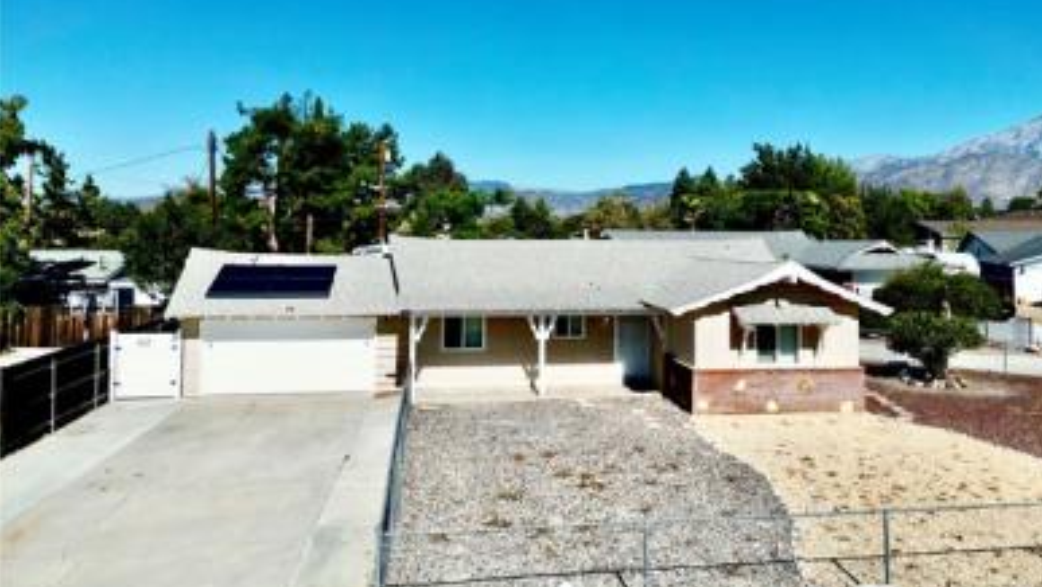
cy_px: 213
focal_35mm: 27
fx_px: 746
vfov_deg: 42.5
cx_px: 536
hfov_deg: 69.8
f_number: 1.7
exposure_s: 1/4000
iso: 130
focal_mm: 6.72
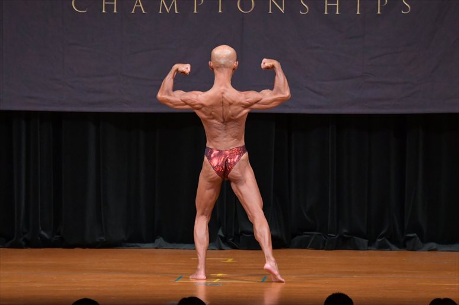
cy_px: 152
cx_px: 230
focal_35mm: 255
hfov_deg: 8.1
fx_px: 3250
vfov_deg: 5.4
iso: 5000
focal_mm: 170
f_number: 5.6
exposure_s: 1/400
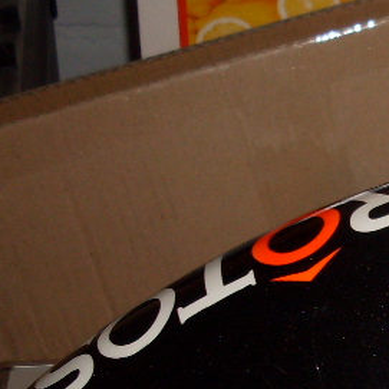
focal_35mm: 127
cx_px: 586
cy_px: 356
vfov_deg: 13.6
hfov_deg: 13.0
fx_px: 1615
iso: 100
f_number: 2.8
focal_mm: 6.3
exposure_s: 1/45
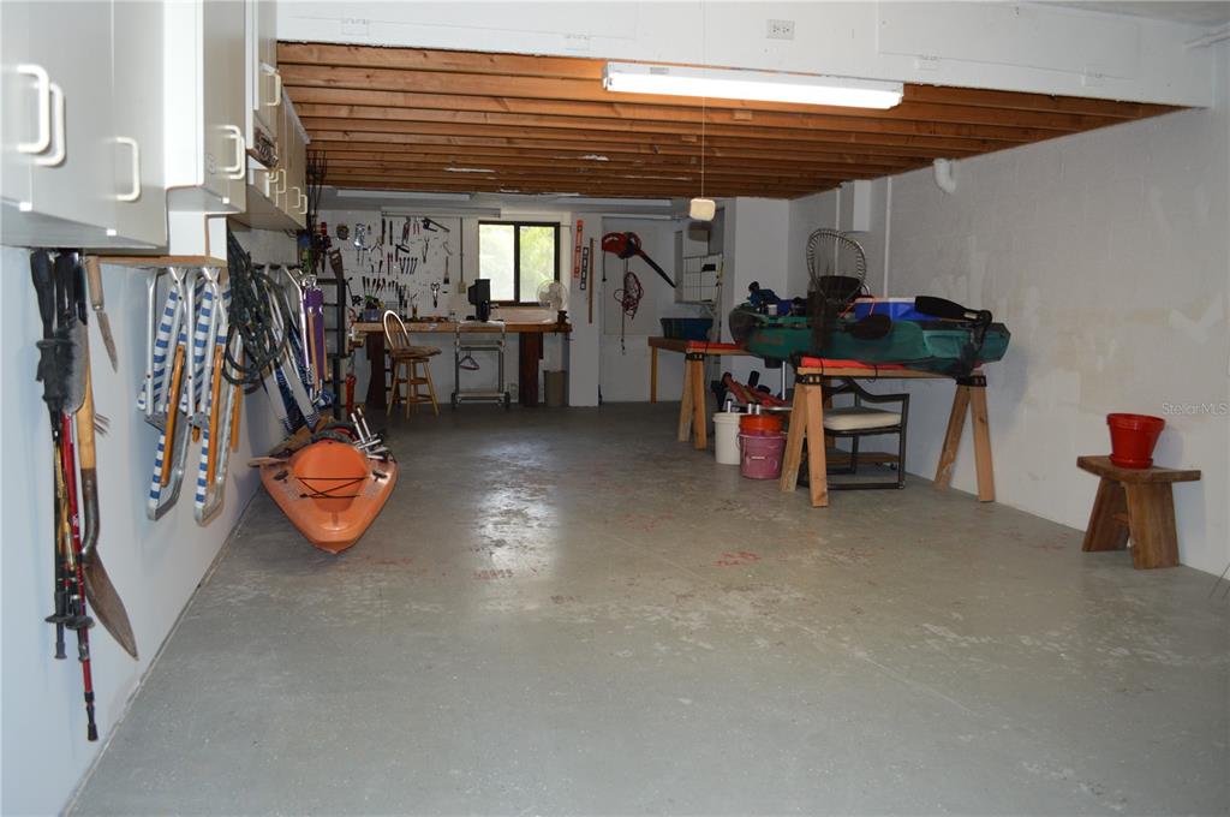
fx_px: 921
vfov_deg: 47.8
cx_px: 615
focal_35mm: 27
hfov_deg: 67.4
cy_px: 408
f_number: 3.5
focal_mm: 18
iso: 640
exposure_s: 1/60
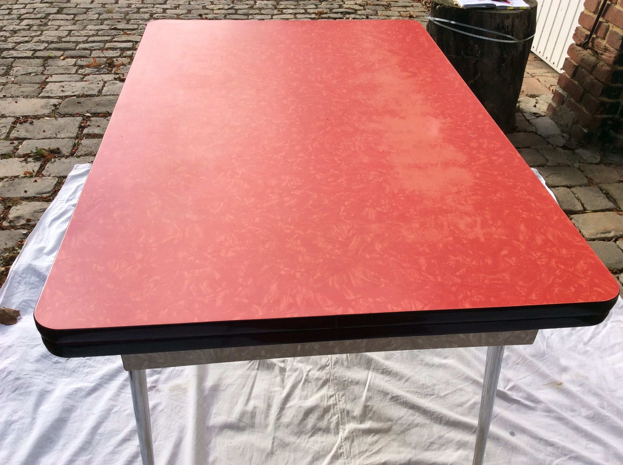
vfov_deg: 44.1
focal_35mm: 32
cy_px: 232
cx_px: 312
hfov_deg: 56.9
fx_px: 575
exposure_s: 1/657
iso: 32
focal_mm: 3.3
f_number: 2.4
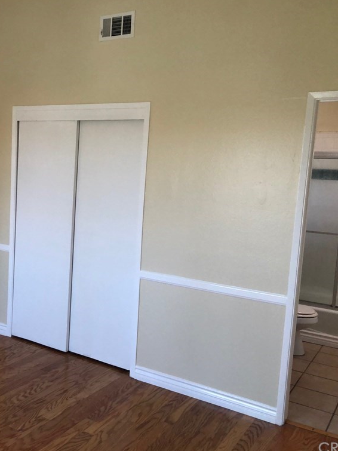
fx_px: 495
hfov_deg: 36.3
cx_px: 61
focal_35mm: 38
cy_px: 224
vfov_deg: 49.0
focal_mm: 3.99
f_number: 1.8
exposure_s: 1/120
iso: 100
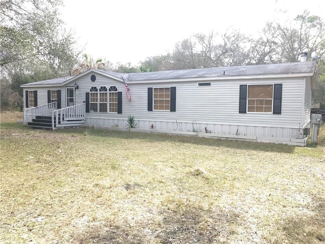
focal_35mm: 28
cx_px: 162
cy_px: 122
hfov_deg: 63.4
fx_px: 263
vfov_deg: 49.7
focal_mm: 3.99
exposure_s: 1/222
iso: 20
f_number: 1.8
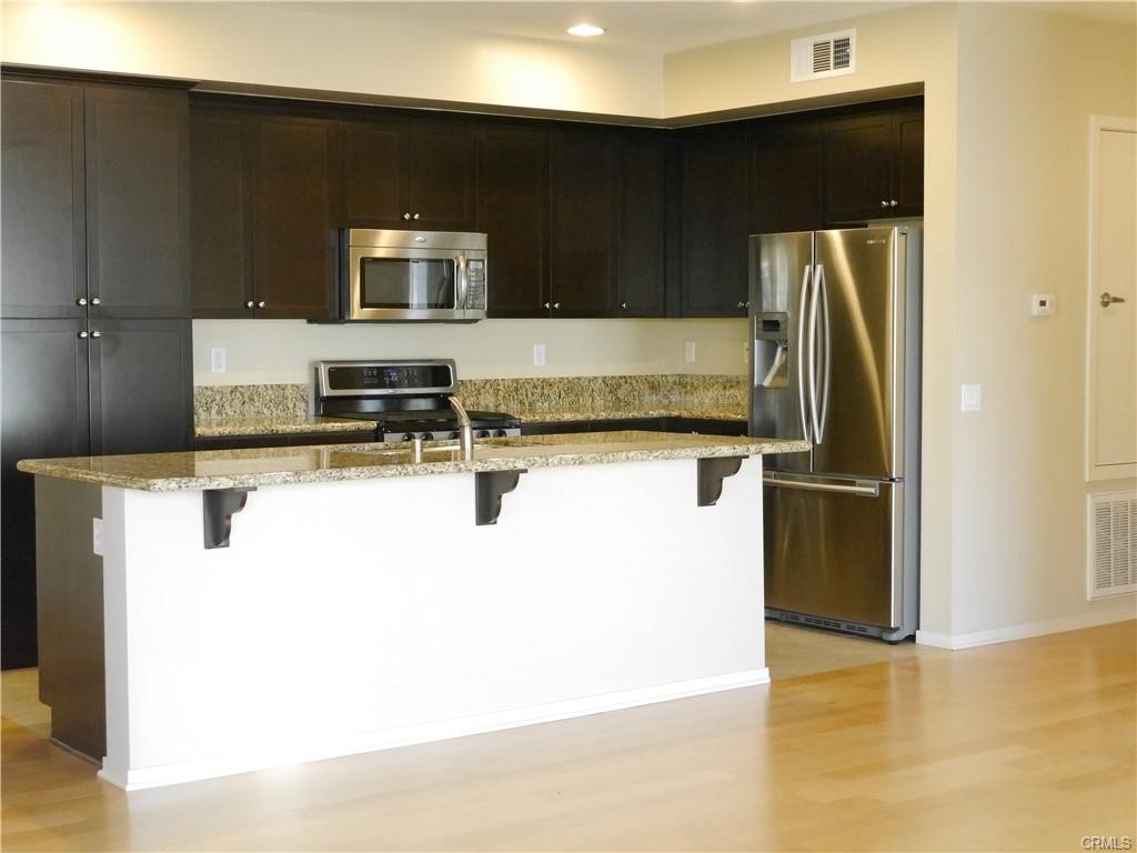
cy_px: 426
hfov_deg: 34.3
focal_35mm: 56
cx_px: 568
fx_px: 1839
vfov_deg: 26.1
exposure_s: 1/60
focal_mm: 28
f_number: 5.3
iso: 3200
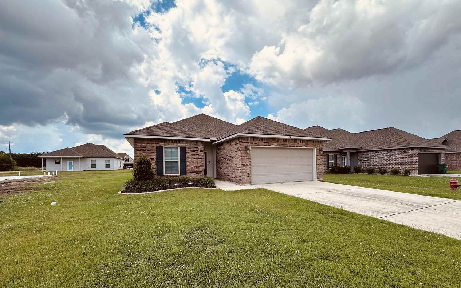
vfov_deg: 74.4
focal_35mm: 15
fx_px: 188
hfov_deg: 101.5
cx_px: 230
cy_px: 162
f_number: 2.2
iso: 40
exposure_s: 1/1887
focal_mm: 2.22
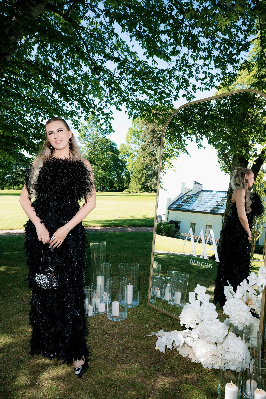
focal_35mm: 28
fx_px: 316
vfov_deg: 64.6
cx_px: 133
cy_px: 200
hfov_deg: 45.7
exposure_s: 1/160
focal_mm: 28.5
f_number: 7.1
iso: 160
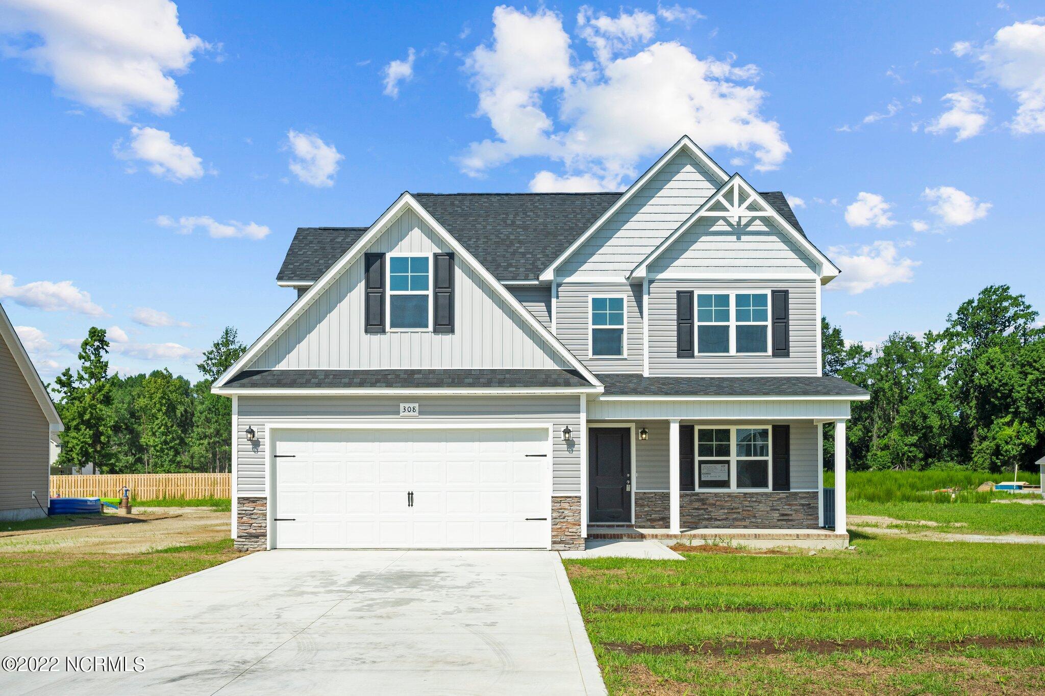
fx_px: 1016
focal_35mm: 35
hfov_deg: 54.4
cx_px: 522
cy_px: 348
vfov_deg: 37.8
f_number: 8
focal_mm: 35
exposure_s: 1/1000
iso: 100
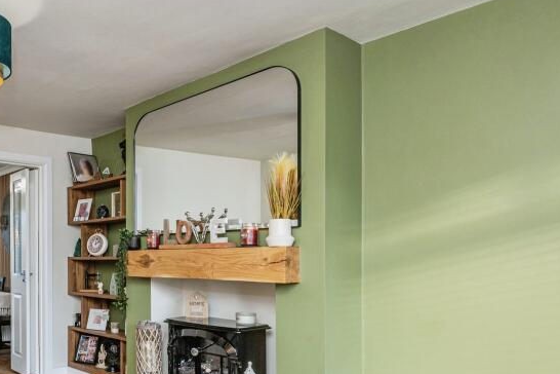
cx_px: 55
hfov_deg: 54.0
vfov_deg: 42.4
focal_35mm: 30
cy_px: 275
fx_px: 467
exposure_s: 1/30
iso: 320
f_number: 8
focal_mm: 16
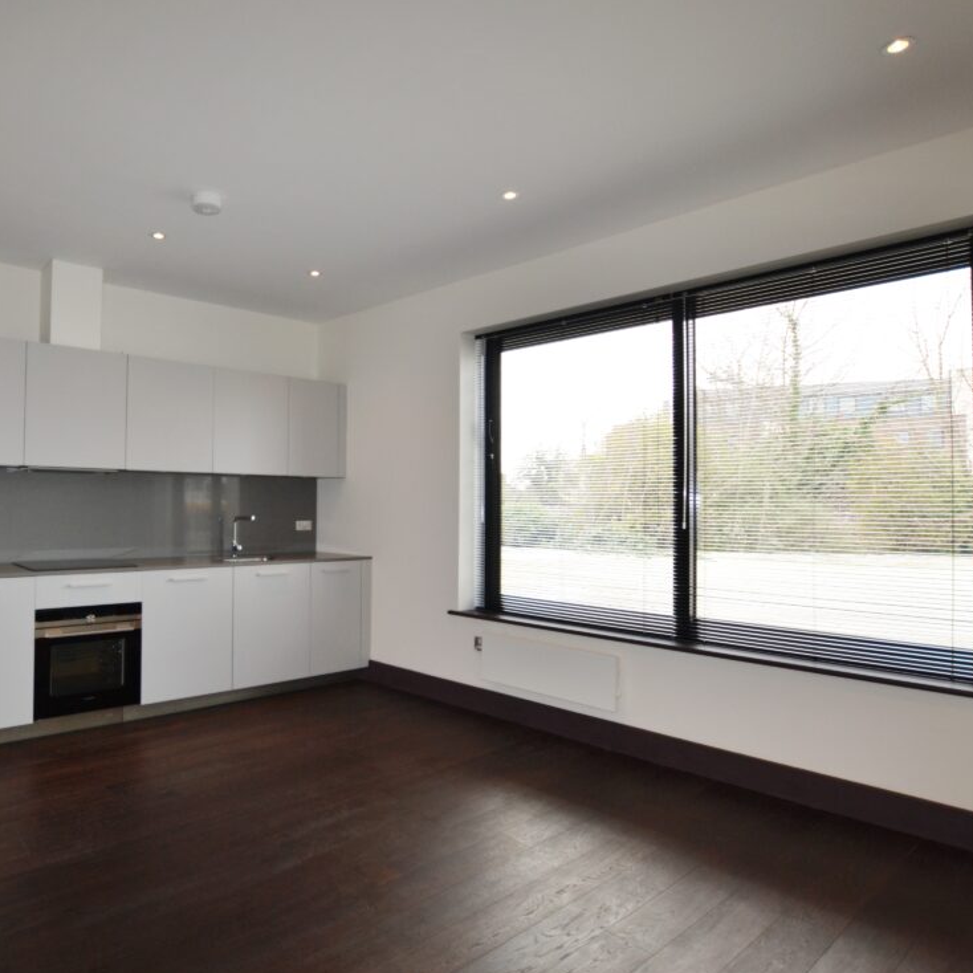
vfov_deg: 74.8
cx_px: 314
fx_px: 636
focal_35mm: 20
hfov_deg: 72.3
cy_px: 481
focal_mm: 10
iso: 250
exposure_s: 1/125
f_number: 4
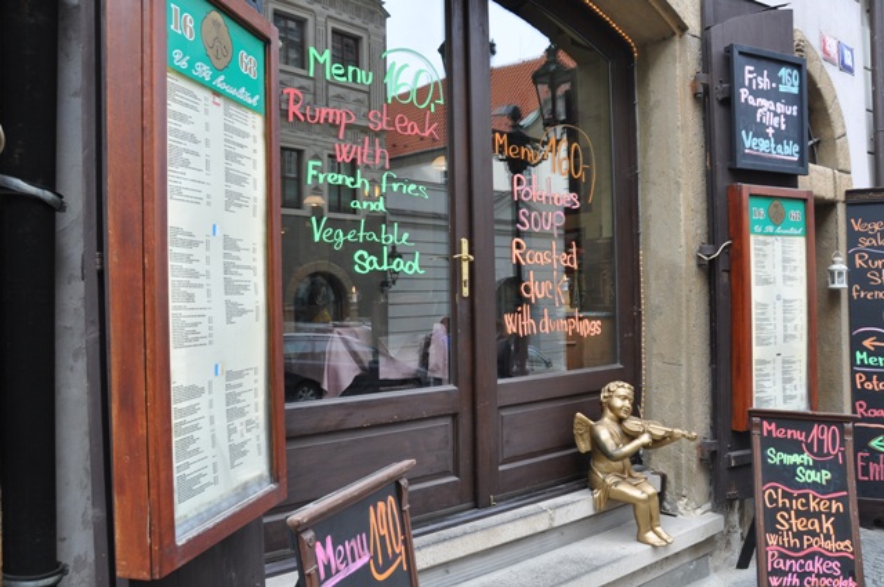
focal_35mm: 30
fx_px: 736
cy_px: 294
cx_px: 442
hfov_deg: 62.0
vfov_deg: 43.5
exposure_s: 1/60
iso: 200
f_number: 8
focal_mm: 20
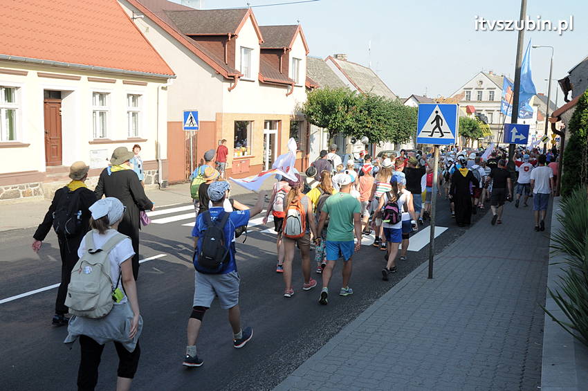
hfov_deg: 49.6
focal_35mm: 39
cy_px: 196
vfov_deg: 34.1
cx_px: 294
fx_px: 636
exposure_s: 1/320
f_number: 9
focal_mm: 26
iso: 400
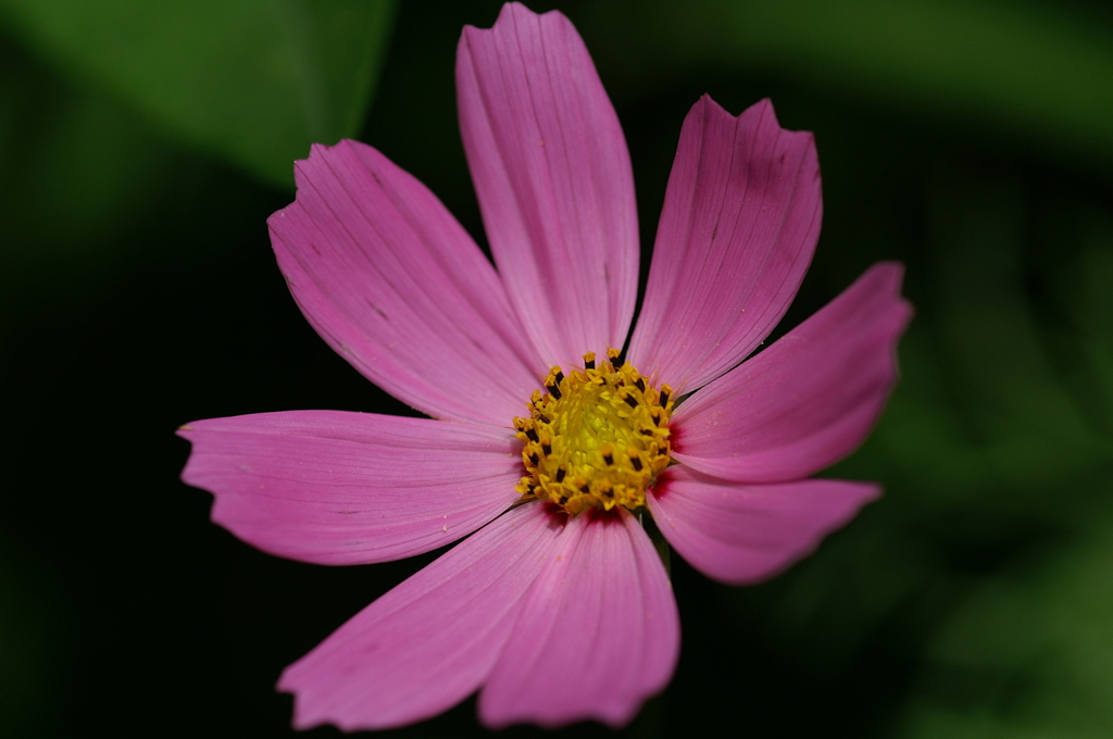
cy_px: 370
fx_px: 4632
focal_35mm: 150
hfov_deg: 13.7
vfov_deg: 9.1
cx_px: 556
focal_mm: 100
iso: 125
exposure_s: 1/1600
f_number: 4.5
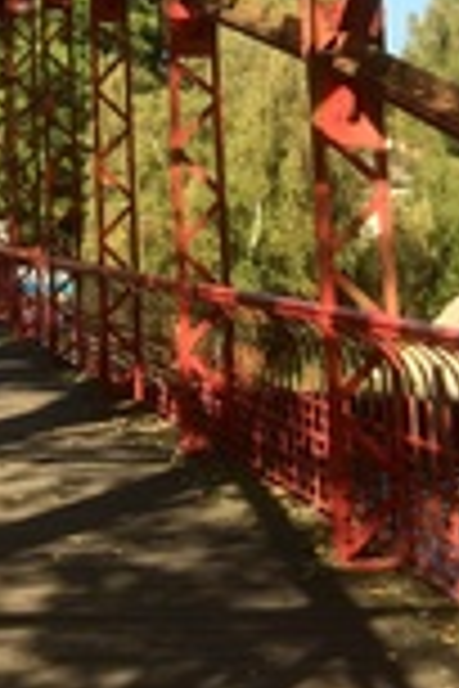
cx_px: -162
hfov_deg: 16.2
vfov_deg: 24.2
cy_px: -40
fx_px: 1511
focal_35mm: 79
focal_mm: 4.15
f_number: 2.2
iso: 32
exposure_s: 1/838
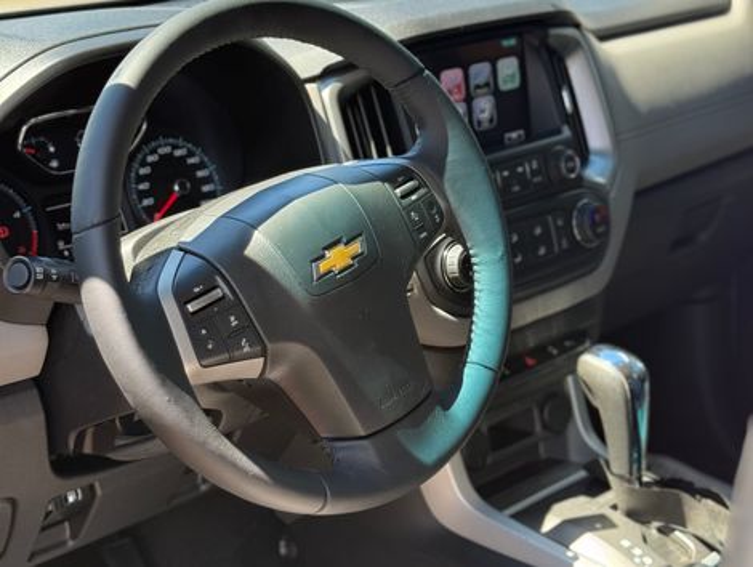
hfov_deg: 39.6
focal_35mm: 48
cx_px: 376
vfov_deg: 30.3
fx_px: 1046
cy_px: 284
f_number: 1.78
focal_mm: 6.76
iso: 100
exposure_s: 1/272
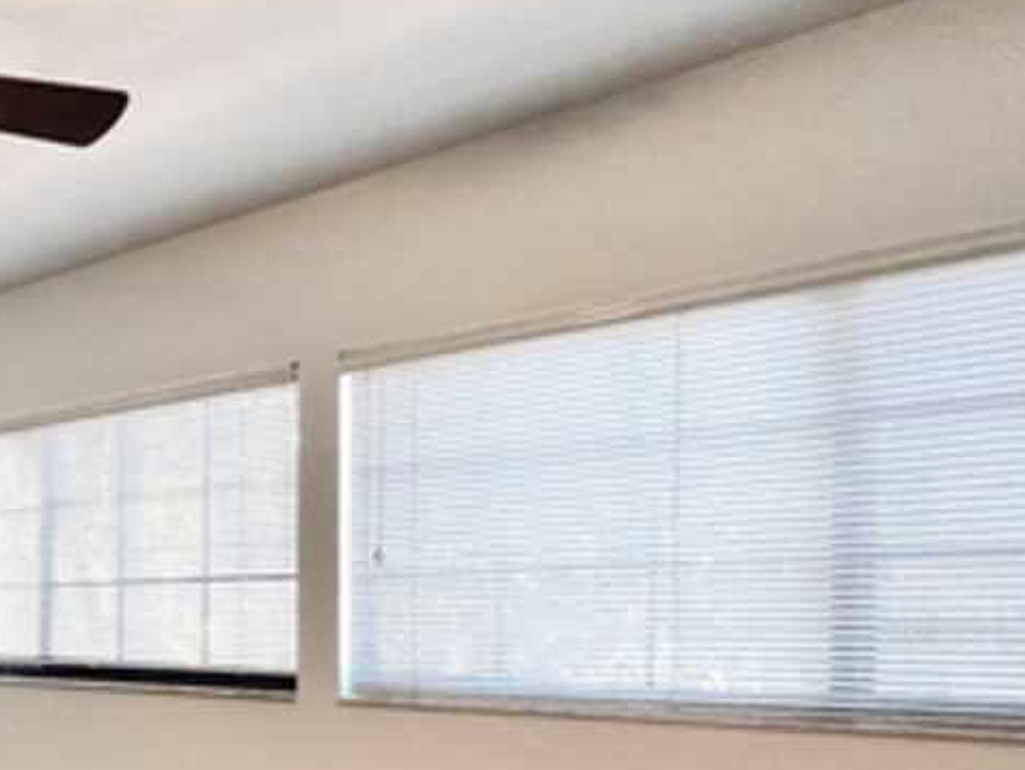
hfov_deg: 34.7
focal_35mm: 35
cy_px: 630
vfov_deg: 39.0
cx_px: -339
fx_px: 1037
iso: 320
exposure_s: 1/60
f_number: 1.8
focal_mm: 1.57
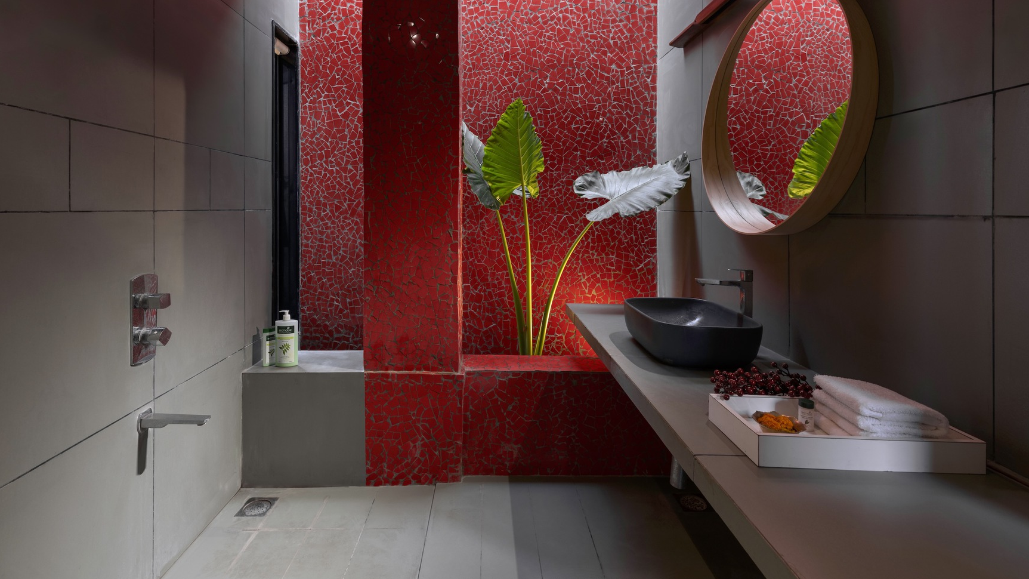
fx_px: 464
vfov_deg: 62.7
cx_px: 489
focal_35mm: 17
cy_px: 206
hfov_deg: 95.9
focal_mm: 14
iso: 100
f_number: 8
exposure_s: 1/8
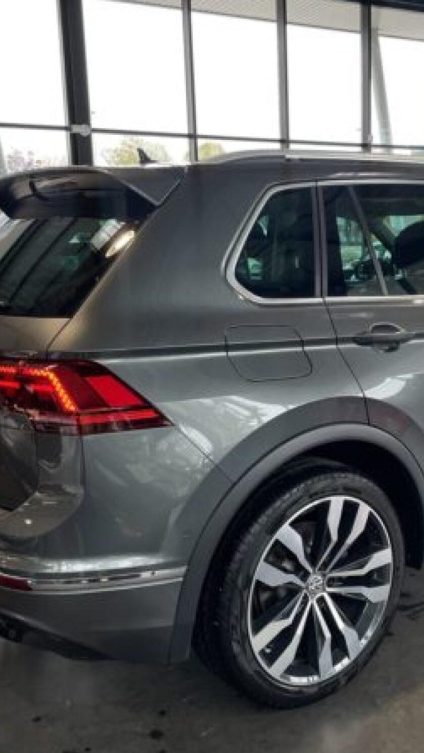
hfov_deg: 30.6
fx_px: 759
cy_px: 377
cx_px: 327
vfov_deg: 52.8
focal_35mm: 38
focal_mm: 4.2
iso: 80
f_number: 1.6
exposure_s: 1/100
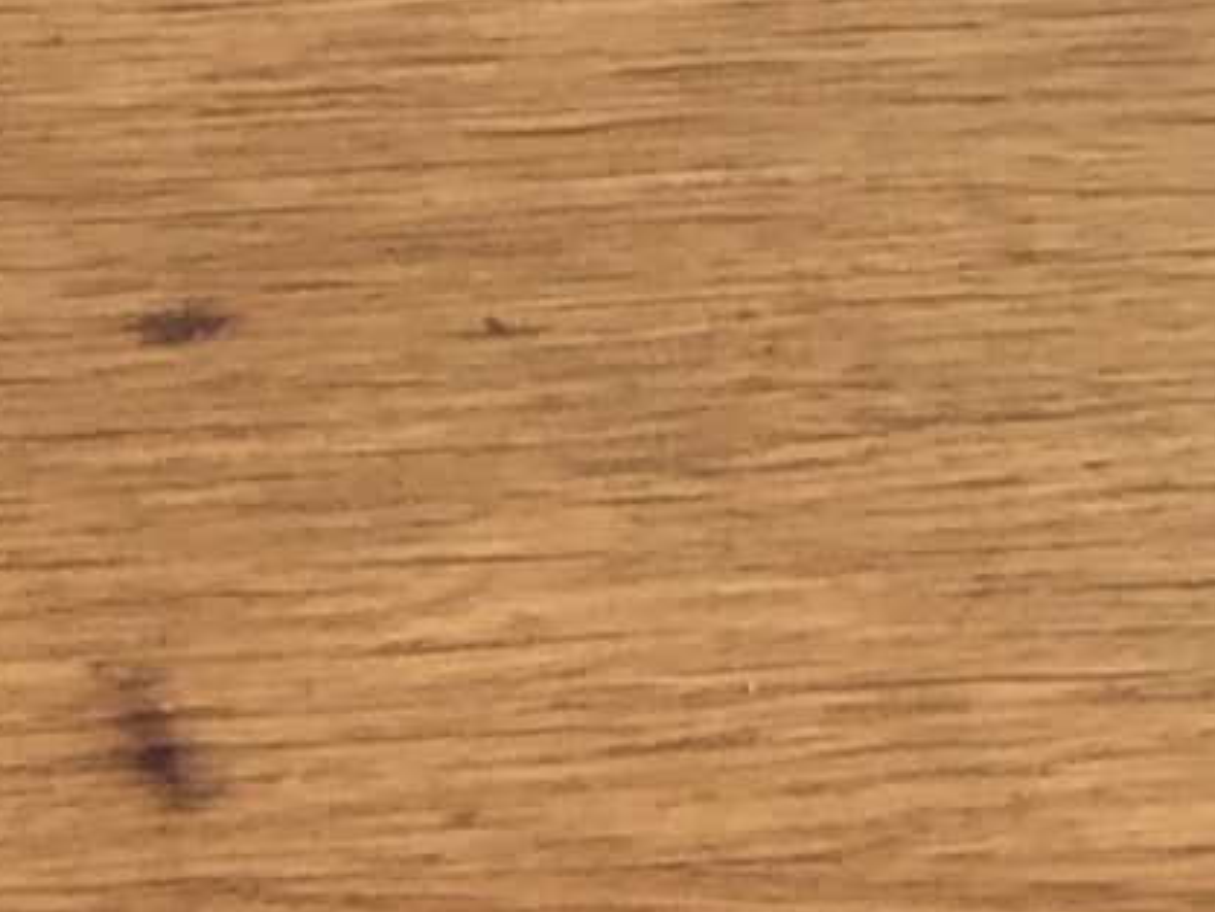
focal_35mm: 227
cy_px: 2299
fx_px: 7970
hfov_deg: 8.4
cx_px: -953
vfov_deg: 6.2
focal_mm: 4.15
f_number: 2.2
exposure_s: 1/50
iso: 32
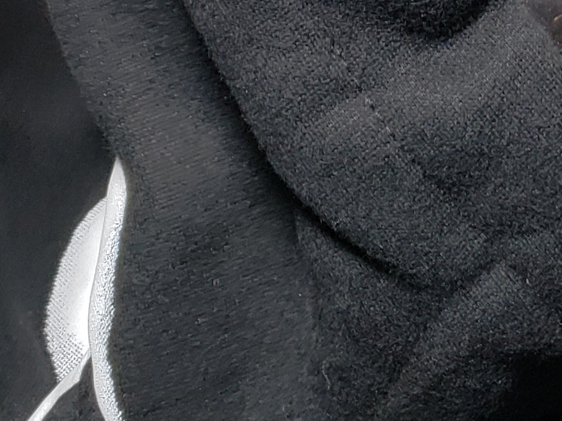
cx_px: 746
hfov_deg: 16.0
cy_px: -238
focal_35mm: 116
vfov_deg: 12.1
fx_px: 1883
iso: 50
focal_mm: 4.3
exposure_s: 1/227
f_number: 1.5
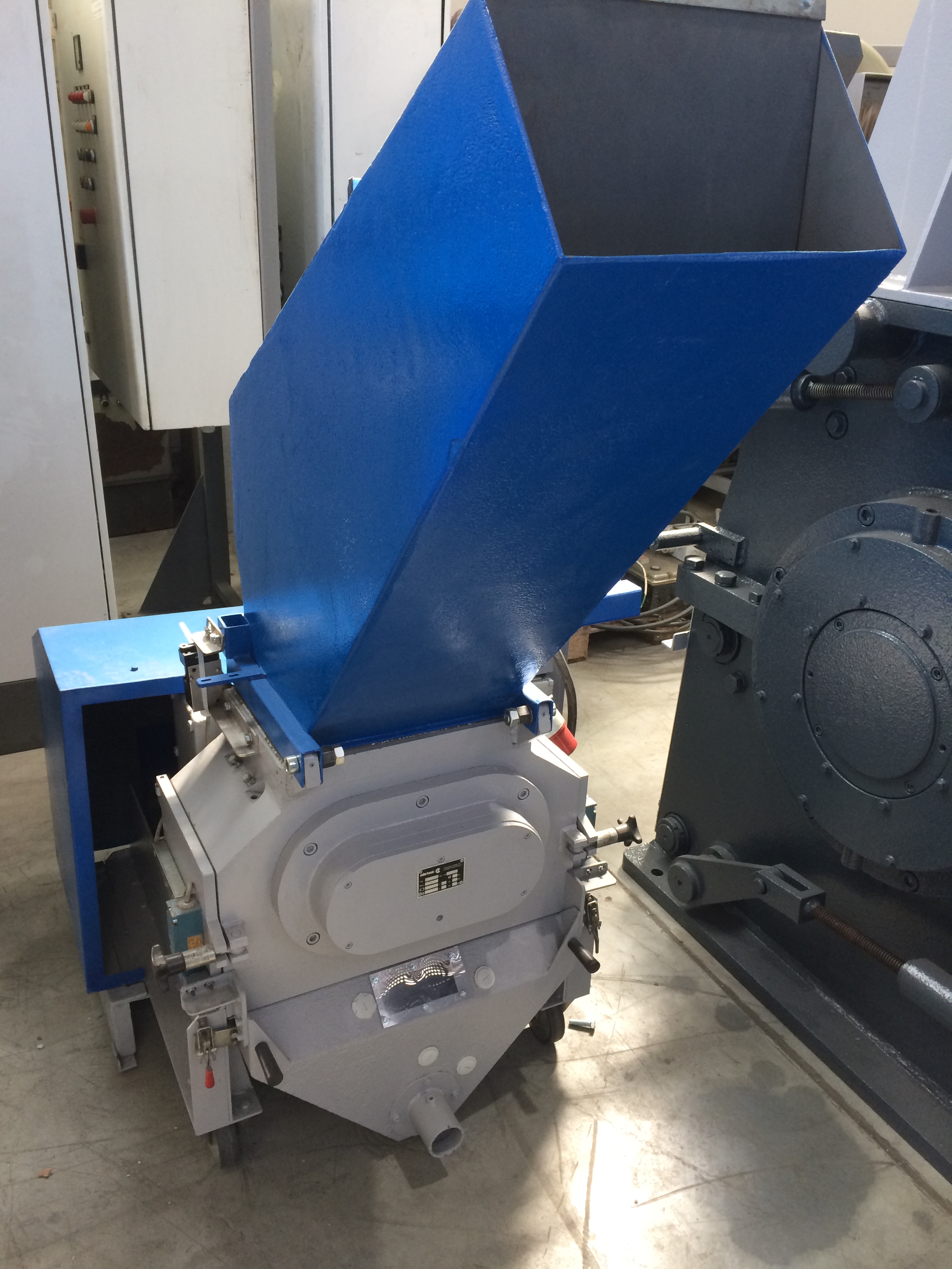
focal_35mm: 30
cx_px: 476
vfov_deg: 60.0
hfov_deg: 46.8
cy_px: 634
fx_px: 1100
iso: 50
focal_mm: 4.12
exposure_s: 1/30
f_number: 2.2
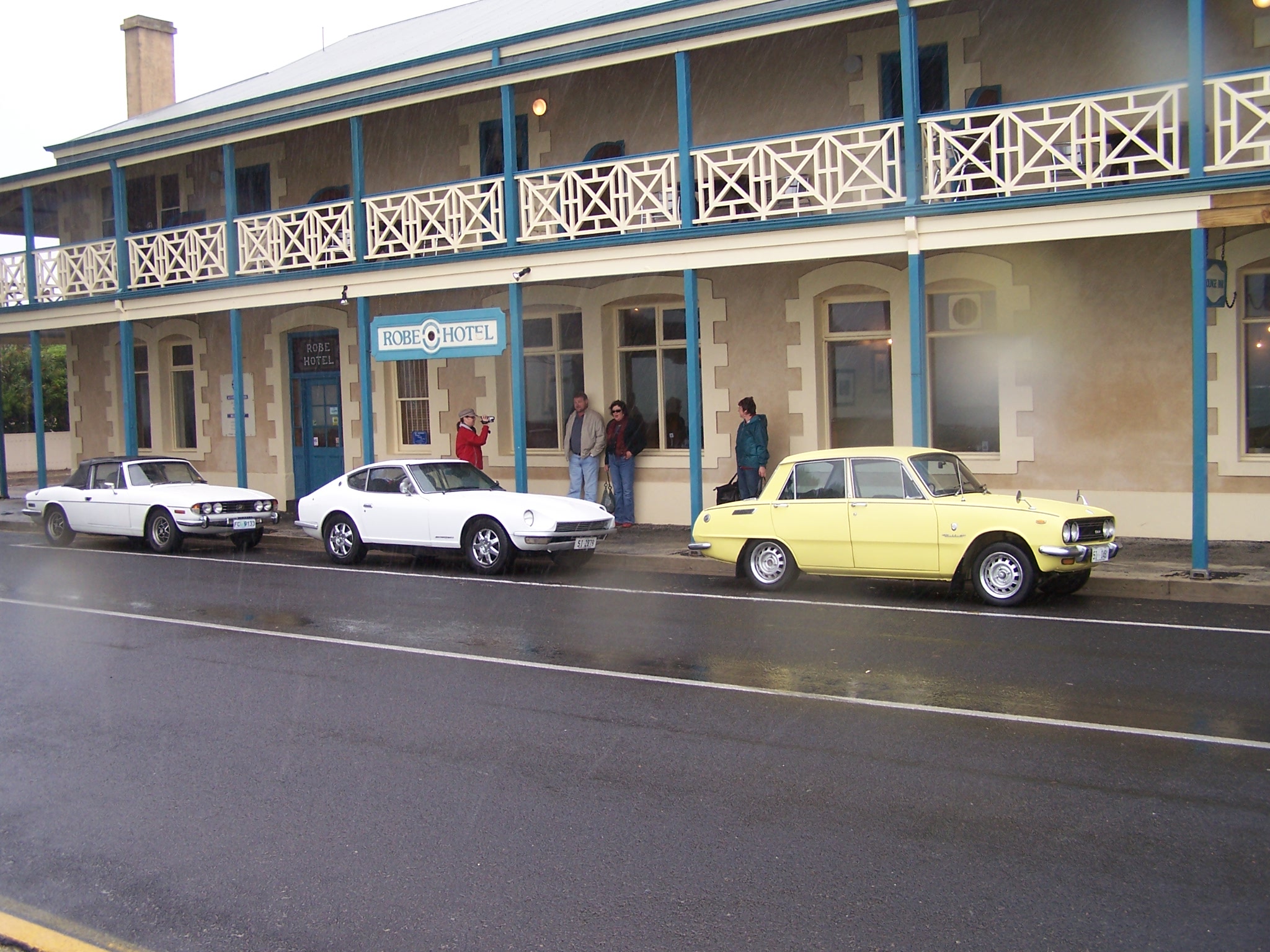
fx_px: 1394
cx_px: 635
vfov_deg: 37.7
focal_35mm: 38
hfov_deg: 49.0
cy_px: 476
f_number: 2.8
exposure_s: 1/125
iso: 80
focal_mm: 6.3
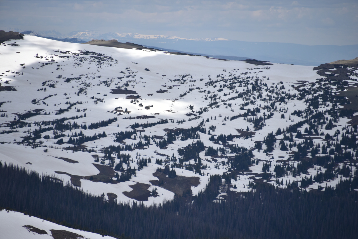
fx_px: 2984
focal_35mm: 300
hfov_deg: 6.9
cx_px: 179
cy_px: 120
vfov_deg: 4.6
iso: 100
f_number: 7.1
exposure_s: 1/640
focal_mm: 300
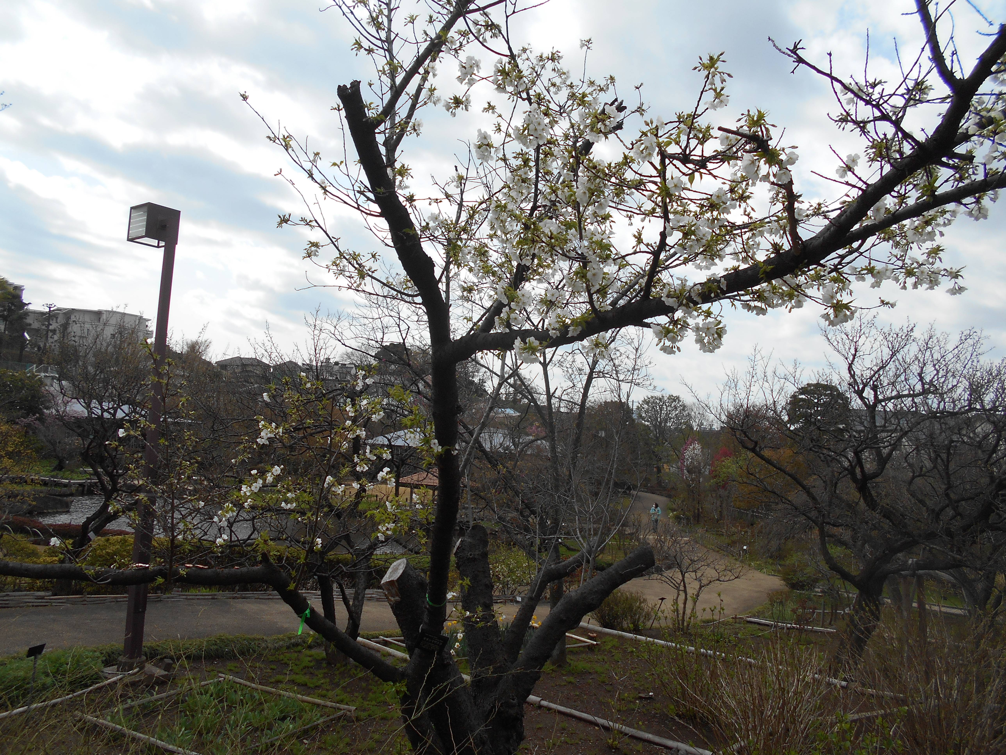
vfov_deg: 53.1
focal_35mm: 26
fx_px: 756
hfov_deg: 67.3
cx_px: 503
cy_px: 378
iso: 80
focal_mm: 4.6
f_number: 3.2
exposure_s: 1/1000
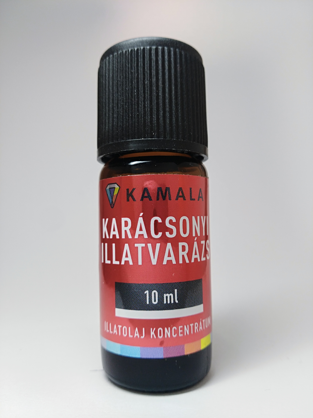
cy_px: 209
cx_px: 156
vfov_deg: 67.4
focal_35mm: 26
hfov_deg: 53.0
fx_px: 314
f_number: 2.2
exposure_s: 1/120
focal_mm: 3.83
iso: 119
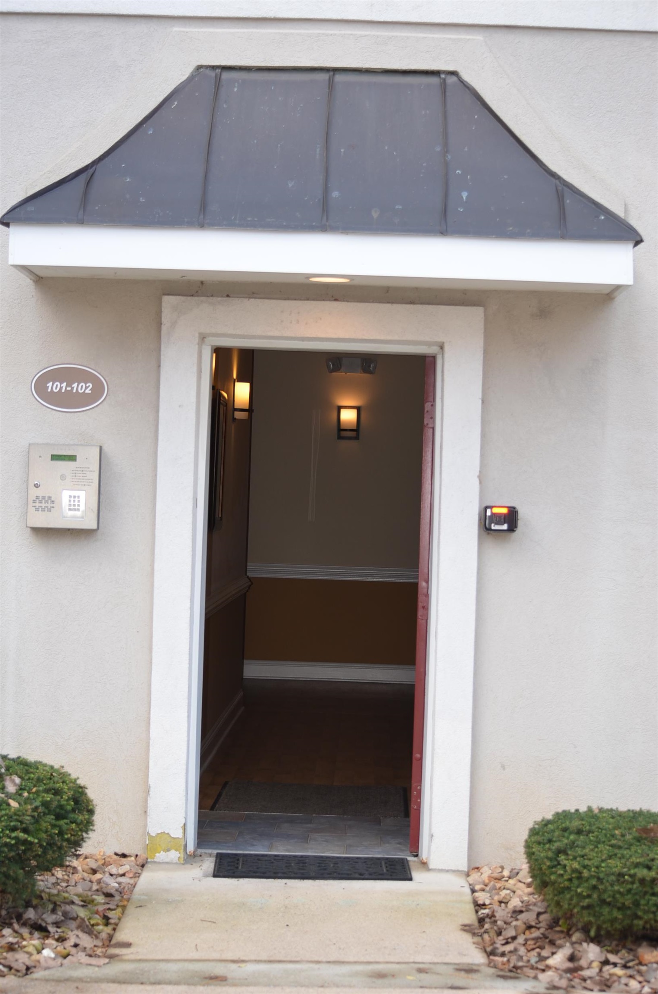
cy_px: 497
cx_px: 329
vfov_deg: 24.7
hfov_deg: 16.5
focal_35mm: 82
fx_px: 2272
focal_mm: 55
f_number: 4.5
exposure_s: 1/125
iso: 200
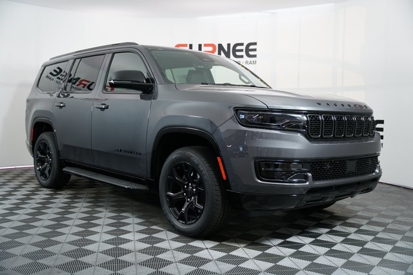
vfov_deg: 34.8
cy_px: 138
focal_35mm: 38
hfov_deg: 50.3
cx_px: 206
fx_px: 439
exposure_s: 1/160
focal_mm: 38.3
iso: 800
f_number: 2.8
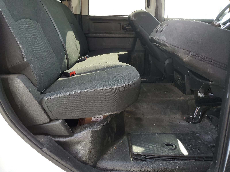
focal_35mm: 26
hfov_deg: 67.3
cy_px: 86
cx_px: 115
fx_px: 173
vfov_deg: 53.1
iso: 50
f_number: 1.5
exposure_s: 1/175
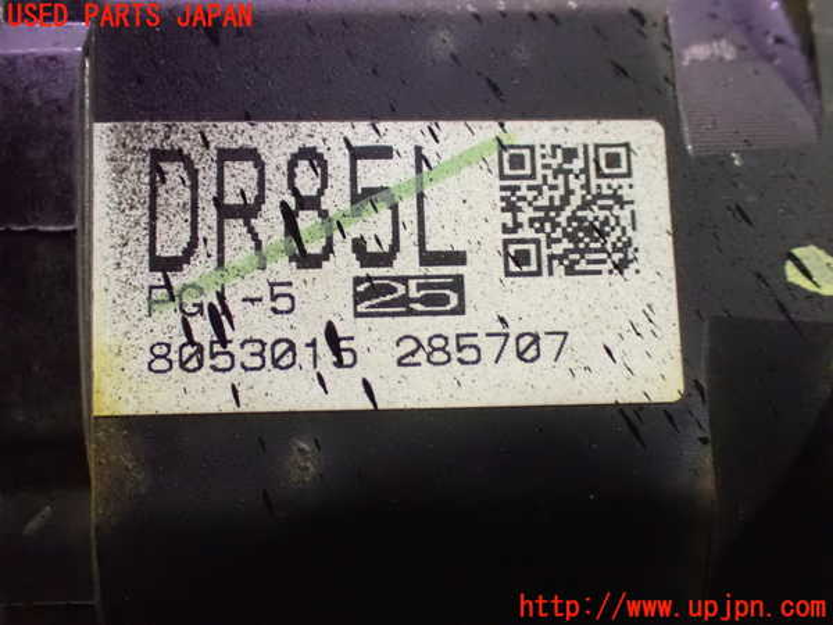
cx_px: 416
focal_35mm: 41
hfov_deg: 45.8
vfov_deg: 35.1
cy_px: 312
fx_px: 987
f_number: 2.8
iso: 1600
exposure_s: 1/25
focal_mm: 7.31
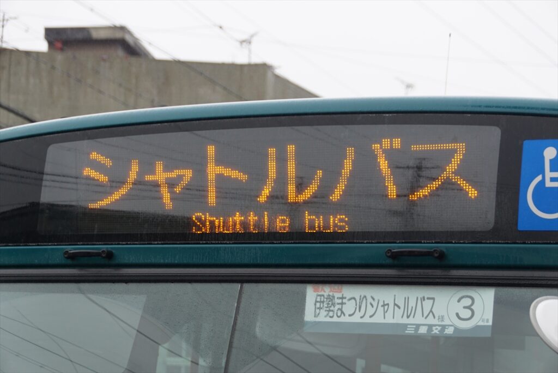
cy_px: 186
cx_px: 279
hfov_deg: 19.4
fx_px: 1628
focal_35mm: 105
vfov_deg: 13.1
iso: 200
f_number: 5
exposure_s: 1/125
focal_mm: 70
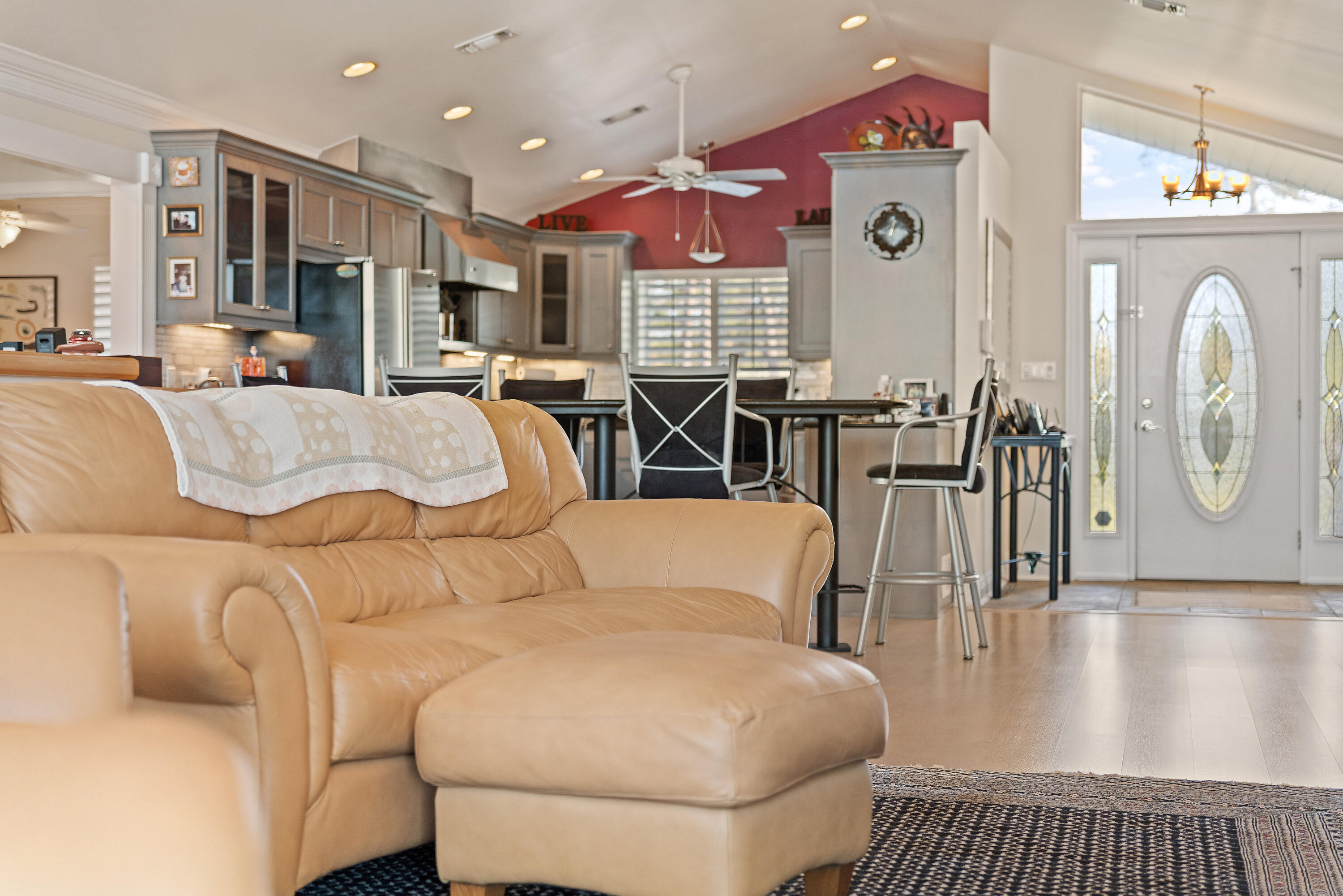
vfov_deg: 27.5
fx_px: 1832
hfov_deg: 40.3
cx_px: 672
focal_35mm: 49
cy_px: 448
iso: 800
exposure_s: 1/80
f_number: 2.8
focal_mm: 49.1
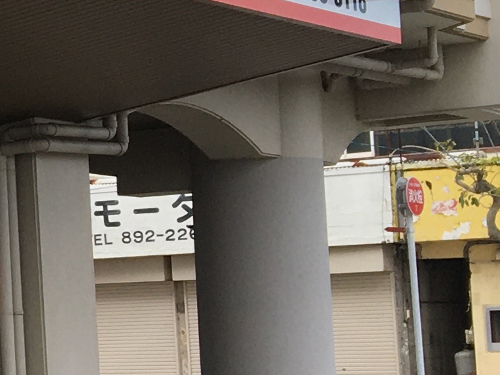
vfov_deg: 9.7
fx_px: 2210
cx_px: -664
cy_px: 118
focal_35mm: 153
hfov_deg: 11.1
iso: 25
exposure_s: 1/381
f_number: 2.2
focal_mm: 4.15
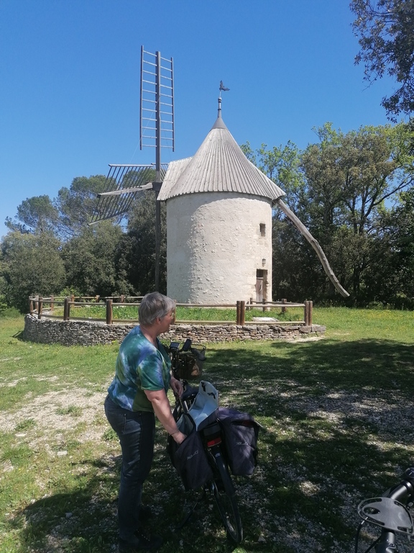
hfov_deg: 51.4
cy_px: 276
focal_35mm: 27
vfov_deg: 65.3
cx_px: 207
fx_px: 431
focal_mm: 4.75
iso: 50
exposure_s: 1/1333
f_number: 1.8
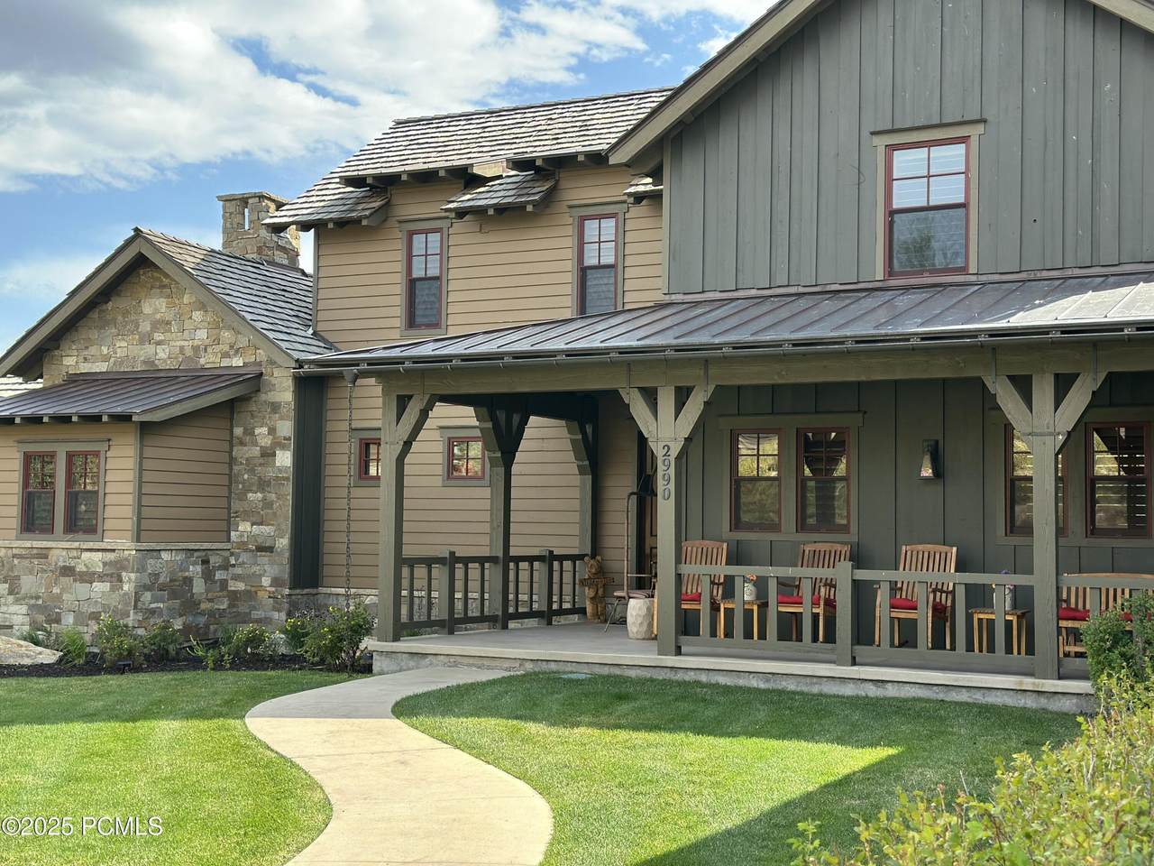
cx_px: 577
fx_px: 1600
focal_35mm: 48
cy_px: 433
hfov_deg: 39.7
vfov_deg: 30.3
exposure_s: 1/1120
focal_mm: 6.86
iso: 80
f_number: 1.78
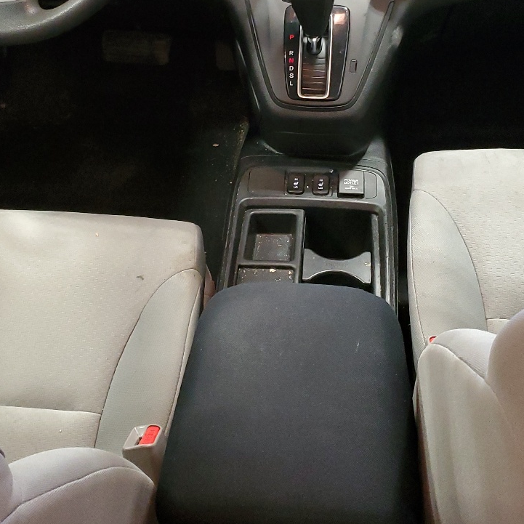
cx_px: 299
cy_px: 126
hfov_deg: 33.3
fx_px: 873
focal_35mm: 51
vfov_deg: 32.7
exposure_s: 1/24
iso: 285
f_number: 1.5
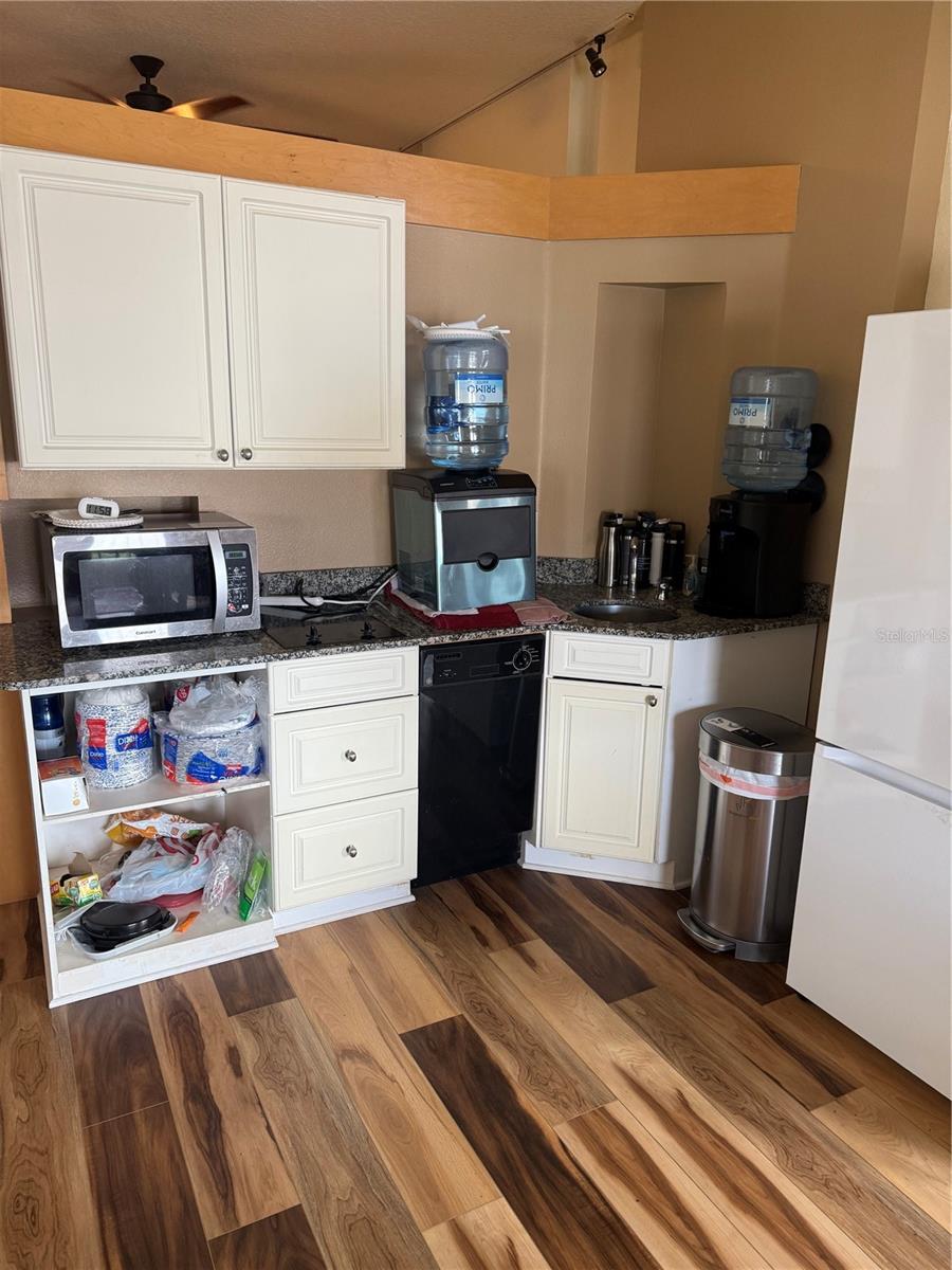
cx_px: 476
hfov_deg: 56.8
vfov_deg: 71.6
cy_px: 635
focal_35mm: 24
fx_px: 880
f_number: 1.78
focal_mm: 6.76
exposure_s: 1/102
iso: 200
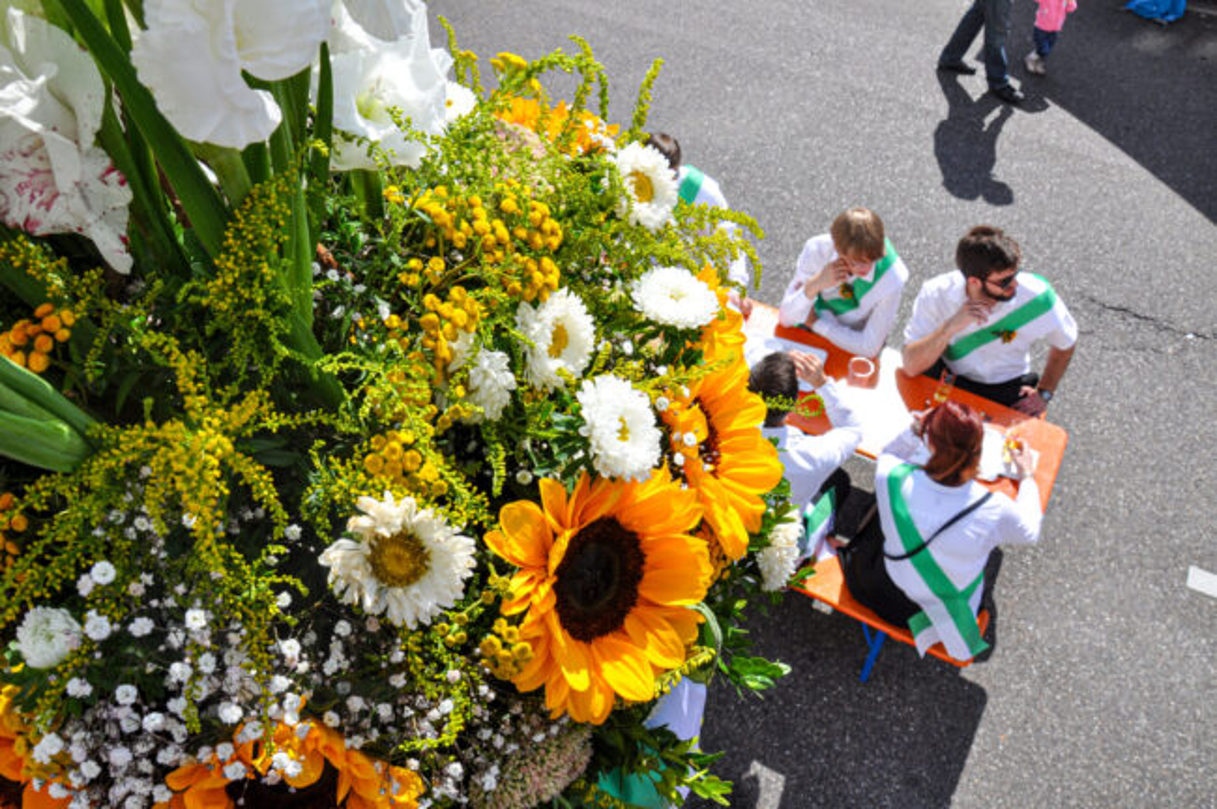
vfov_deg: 47.8
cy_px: 404
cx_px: 608
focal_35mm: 27
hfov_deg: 67.4
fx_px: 912
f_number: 14
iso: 200
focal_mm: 18
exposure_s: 1/200
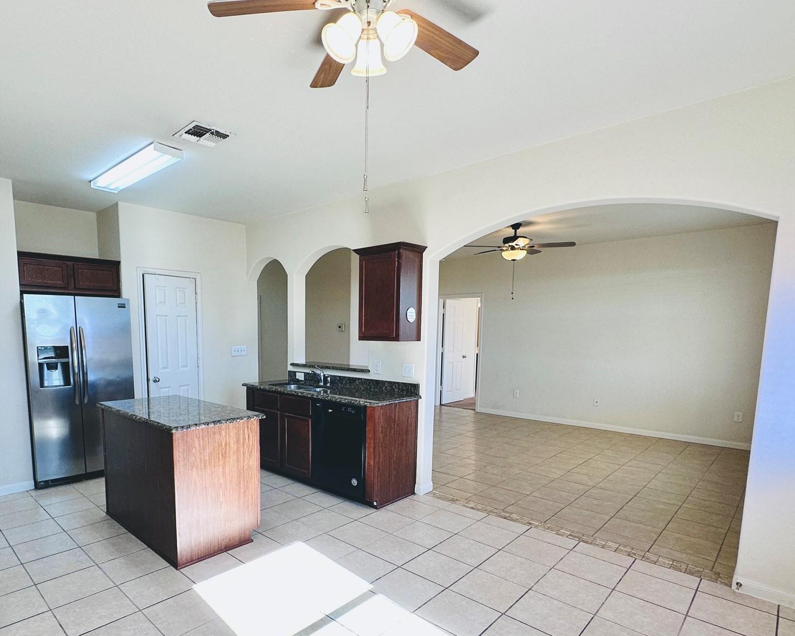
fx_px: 471
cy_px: 385
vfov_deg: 67.3
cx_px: 332
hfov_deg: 79.7
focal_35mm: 20
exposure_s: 1/120
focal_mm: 2.22
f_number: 2.2
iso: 125
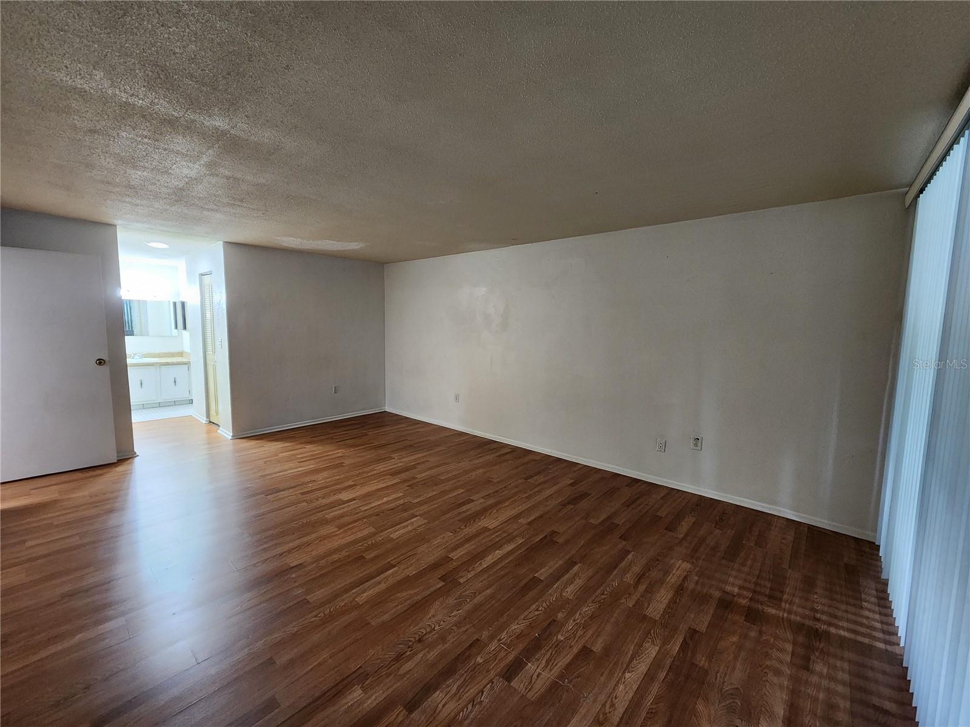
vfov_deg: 89.9
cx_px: 485
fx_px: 364
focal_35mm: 13
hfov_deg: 106.2
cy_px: 364
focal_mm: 2.2
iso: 320
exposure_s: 1/30
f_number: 2.2
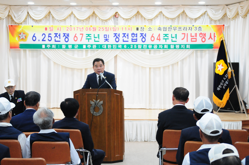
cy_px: 82
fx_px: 539
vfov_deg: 17.4
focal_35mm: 78
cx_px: 124
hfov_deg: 26.0
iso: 1600
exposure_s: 1/125
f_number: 4.5
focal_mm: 52
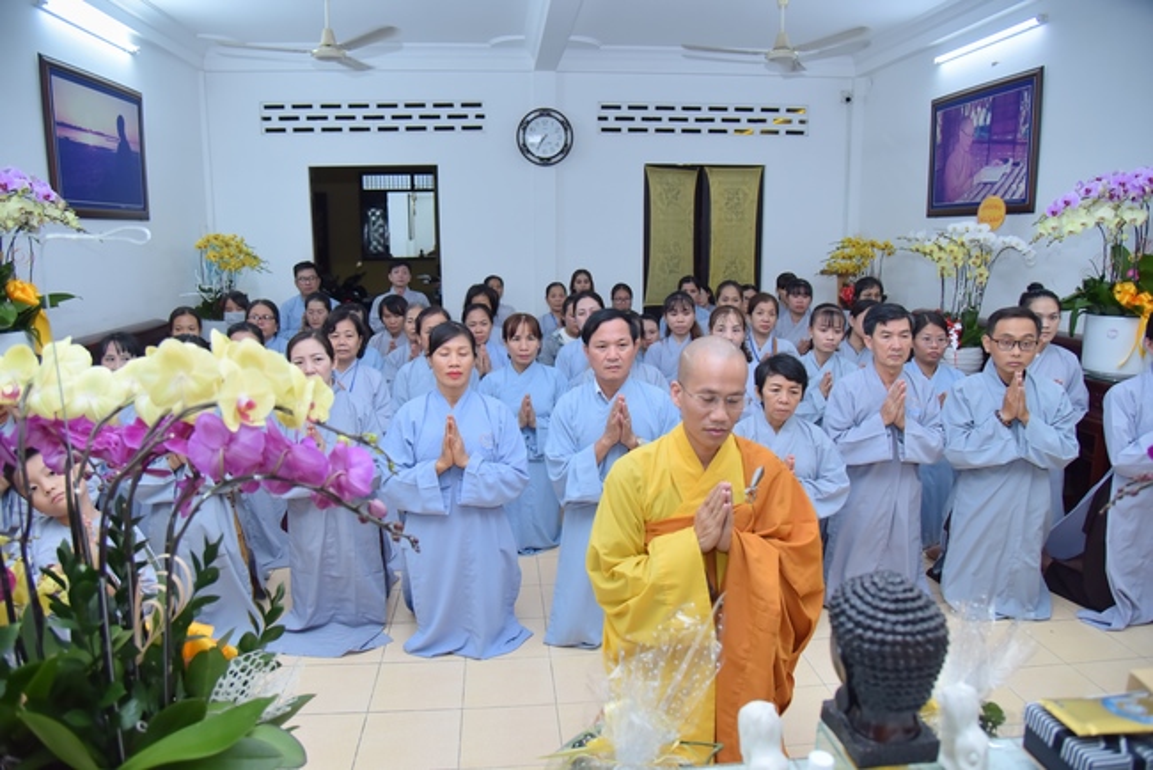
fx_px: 769
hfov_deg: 73.7
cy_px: 385
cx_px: 576
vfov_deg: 53.2
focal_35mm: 24
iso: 1000
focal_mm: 24
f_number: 4
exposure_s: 1/125
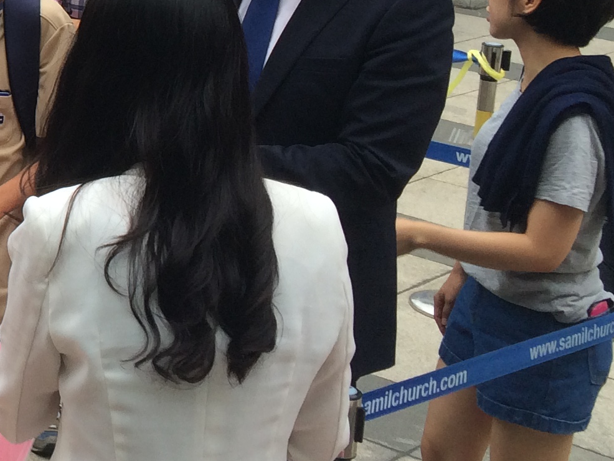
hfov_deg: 17.8
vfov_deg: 14.9
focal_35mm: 96
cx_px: -371
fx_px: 1703
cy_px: -96
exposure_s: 1/157
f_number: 2.2
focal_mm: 4.15
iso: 32
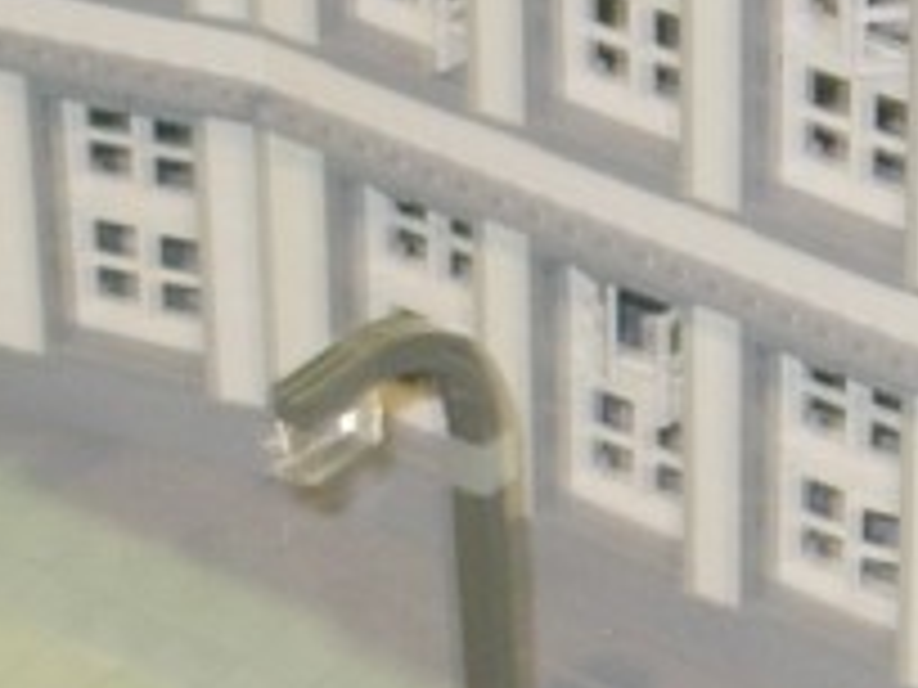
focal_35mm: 223
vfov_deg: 6.7
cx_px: 1080
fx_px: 5914
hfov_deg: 8.8
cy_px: 351
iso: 79
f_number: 2.8
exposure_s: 1/10.6
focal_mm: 7.8
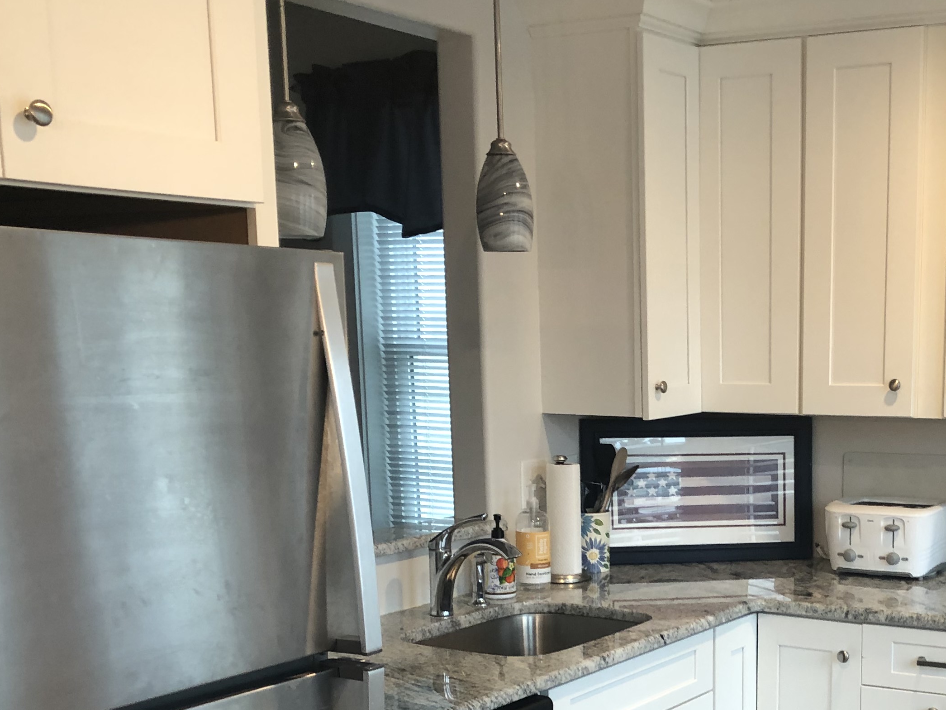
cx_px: 705
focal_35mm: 54
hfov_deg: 34.8
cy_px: 623
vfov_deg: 26.2
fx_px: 1476
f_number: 1.8
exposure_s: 1/24
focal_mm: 3.99
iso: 32
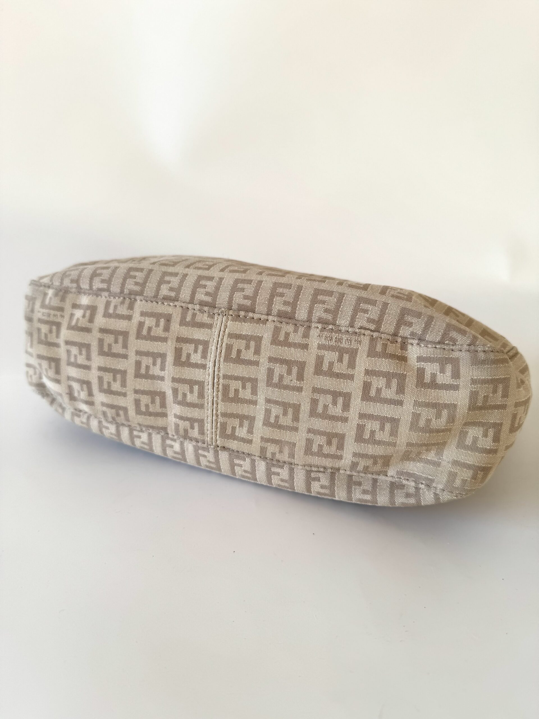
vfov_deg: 71.6
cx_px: 270
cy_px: 360
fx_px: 498
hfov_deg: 56.8
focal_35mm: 24
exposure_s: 1/121
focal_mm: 6.76
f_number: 1.78
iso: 80
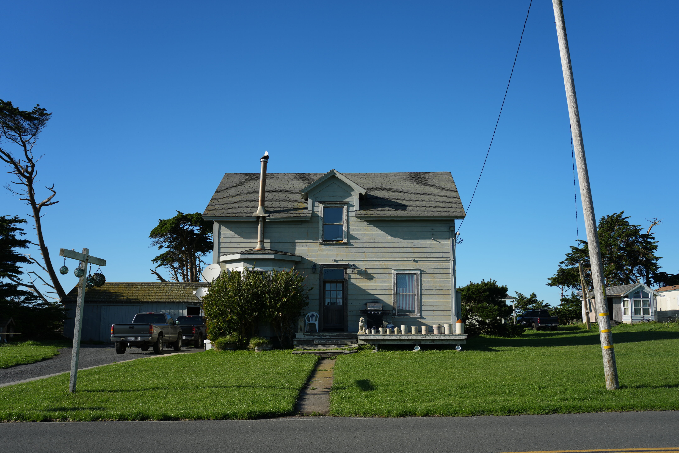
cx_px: 340
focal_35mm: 33
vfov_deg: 40.0
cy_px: 226
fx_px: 622
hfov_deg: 57.2
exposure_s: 1/800
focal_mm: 33
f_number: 4.5
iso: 100
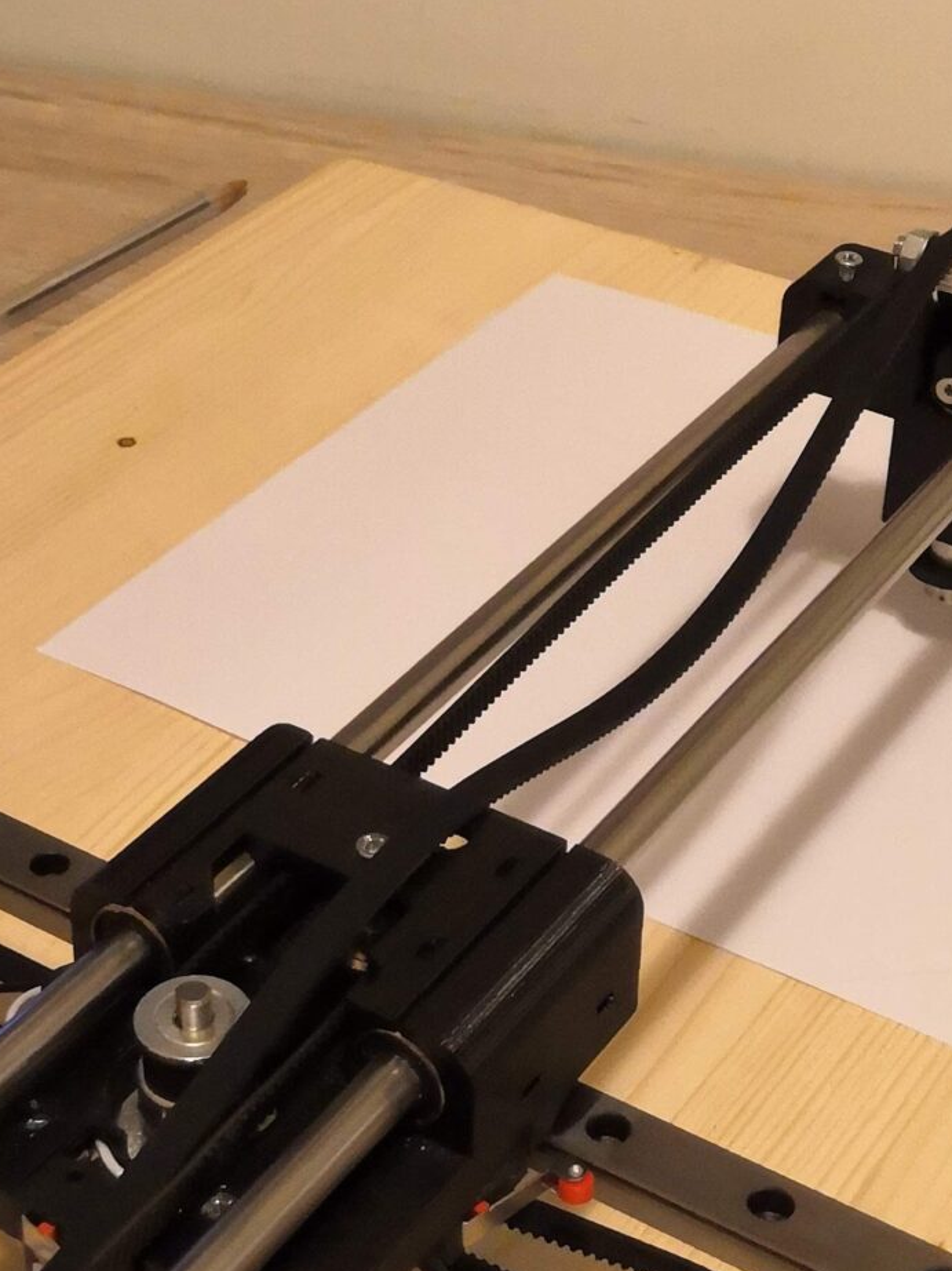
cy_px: 241
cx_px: 375
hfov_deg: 19.6
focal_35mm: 75
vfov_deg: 25.5
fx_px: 2751
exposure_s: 1/50
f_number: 1.8
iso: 500
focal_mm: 3.95
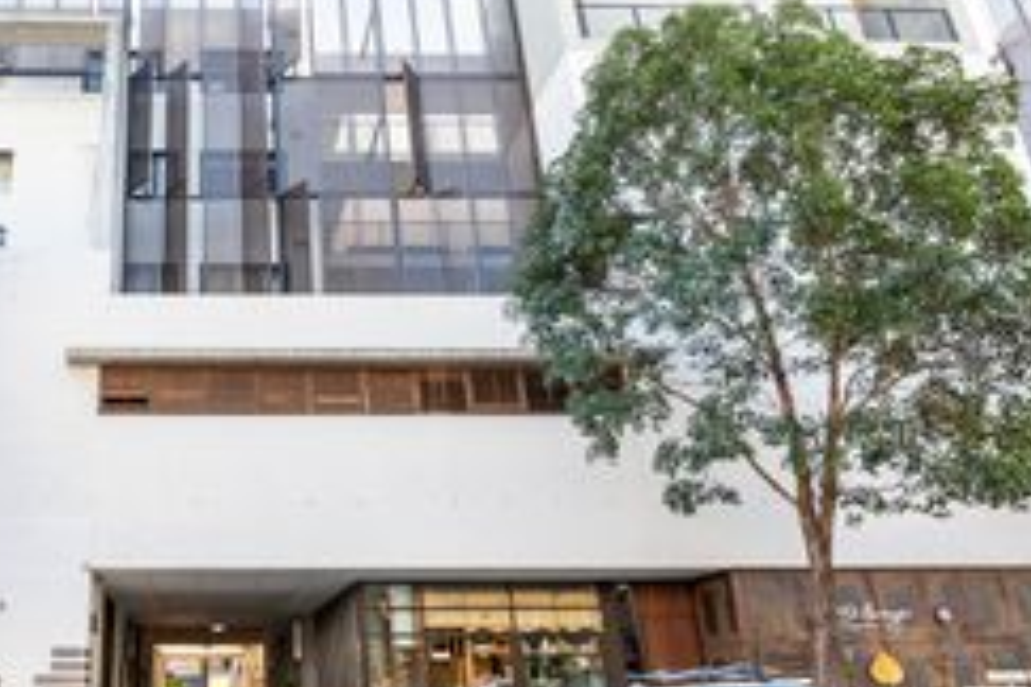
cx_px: 199
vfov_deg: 44.9
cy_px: 367
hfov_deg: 58.5
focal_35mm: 29
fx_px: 830
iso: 320
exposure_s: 1/125
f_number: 4
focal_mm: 15
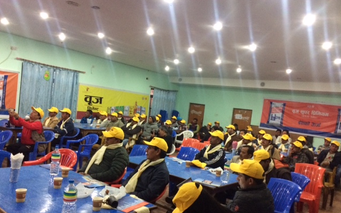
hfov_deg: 61.2
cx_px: 171
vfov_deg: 40.5
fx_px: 288
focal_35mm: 31
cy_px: 119
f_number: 2.2
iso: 320
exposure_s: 1/25
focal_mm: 4.15
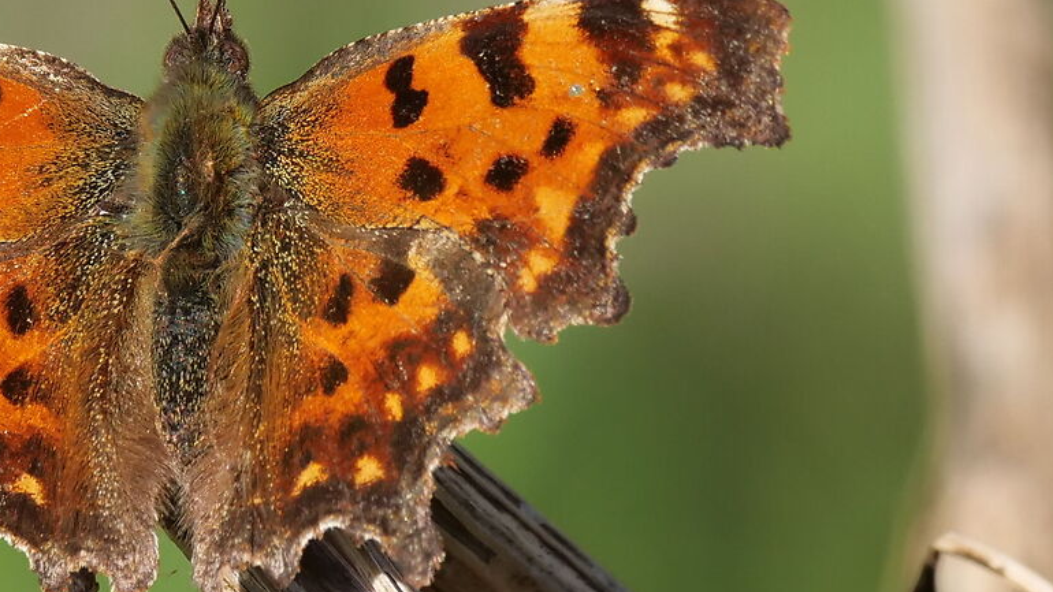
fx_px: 75829
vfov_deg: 0.4
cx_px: 263
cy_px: 189
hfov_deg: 0.8
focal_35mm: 2716
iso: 250
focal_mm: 400
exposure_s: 1/640
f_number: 8
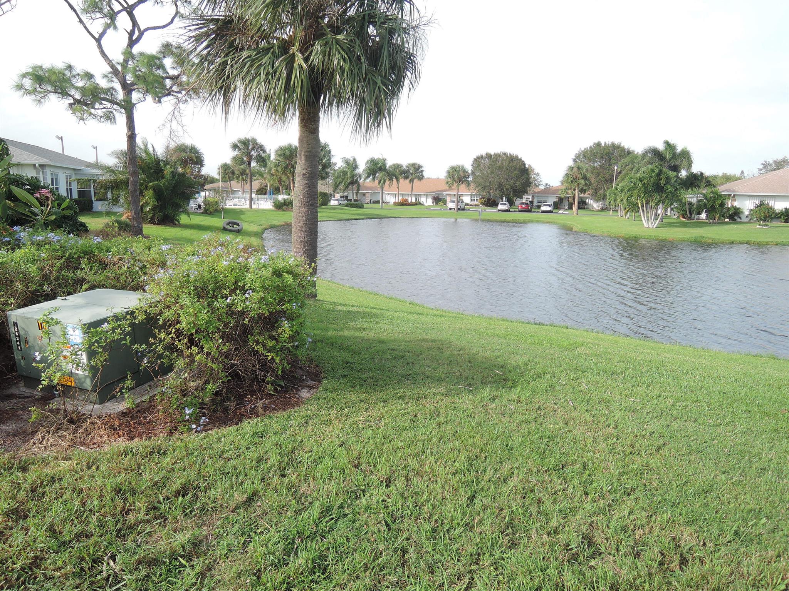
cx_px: 394
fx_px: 547
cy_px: 296
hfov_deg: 71.6
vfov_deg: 56.8
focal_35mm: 24
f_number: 2.8
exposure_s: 1/400
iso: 80
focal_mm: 5.1
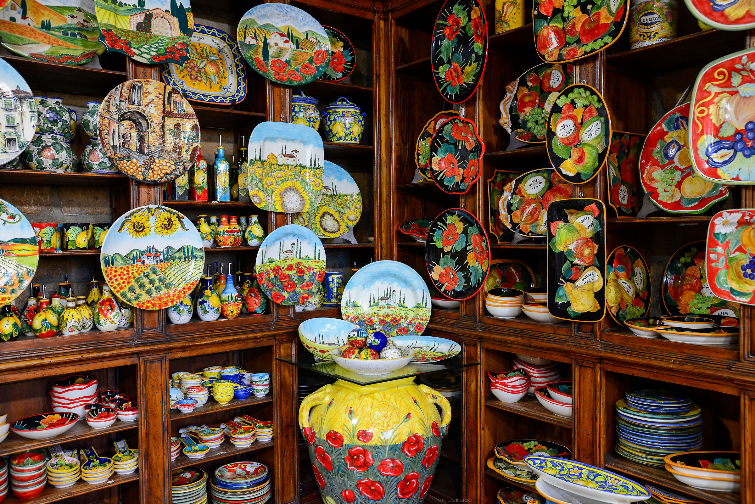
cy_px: 252
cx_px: 378
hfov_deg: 58.7
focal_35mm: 32
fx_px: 671
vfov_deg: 41.1
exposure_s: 1/125
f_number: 5.6
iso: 1800
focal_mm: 32
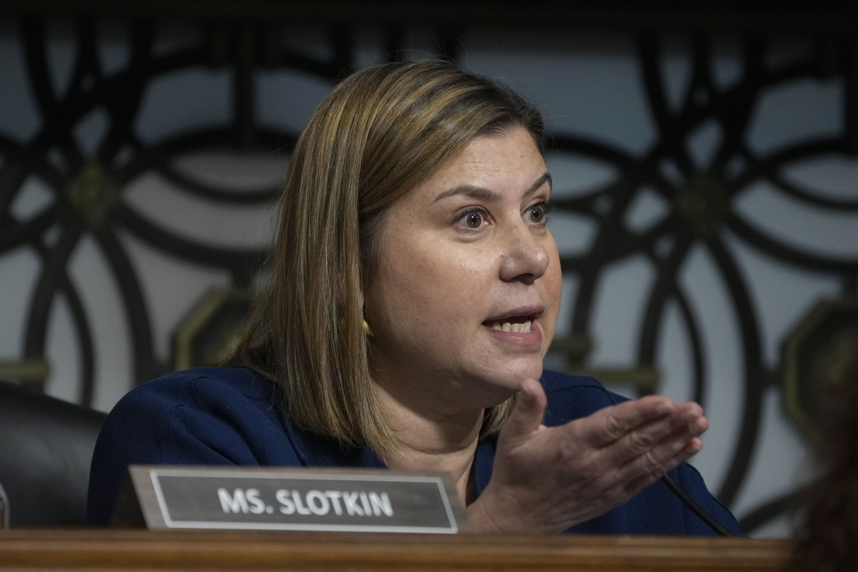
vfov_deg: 2.3
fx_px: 14299
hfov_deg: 3.4
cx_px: 429
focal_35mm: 600
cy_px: 286
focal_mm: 400
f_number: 5.6
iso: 2500
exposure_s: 1/160
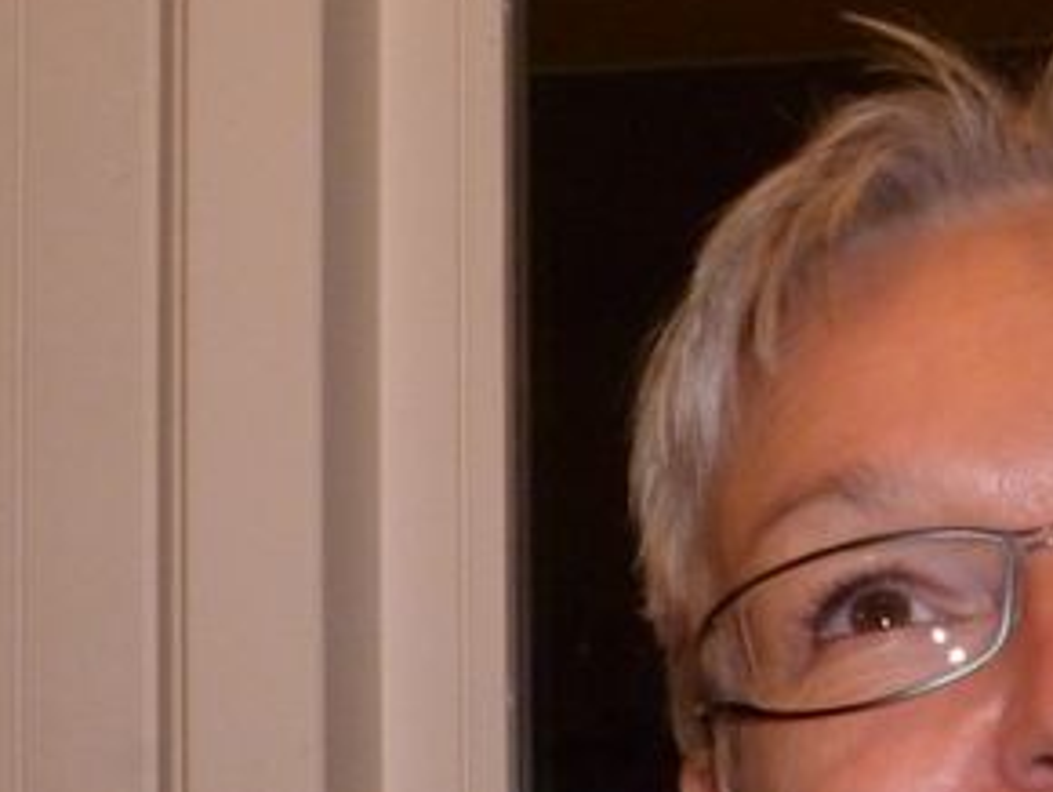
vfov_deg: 11.8
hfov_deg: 15.4
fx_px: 3775
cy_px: 890
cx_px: 1206
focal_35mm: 124
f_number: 3.4
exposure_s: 1/60
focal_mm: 8
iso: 400
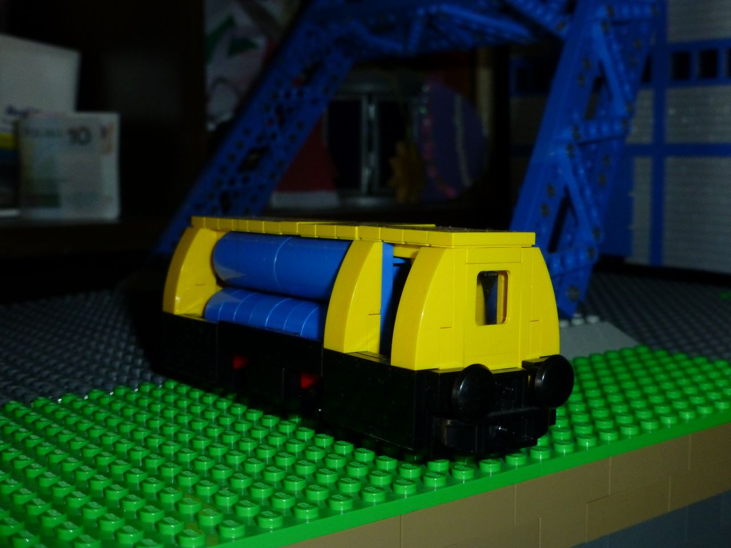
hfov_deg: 40.4
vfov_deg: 30.9
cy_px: 274
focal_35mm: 47
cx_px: 366
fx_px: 993
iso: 400
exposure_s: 1/60
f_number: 4.2
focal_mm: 8.5
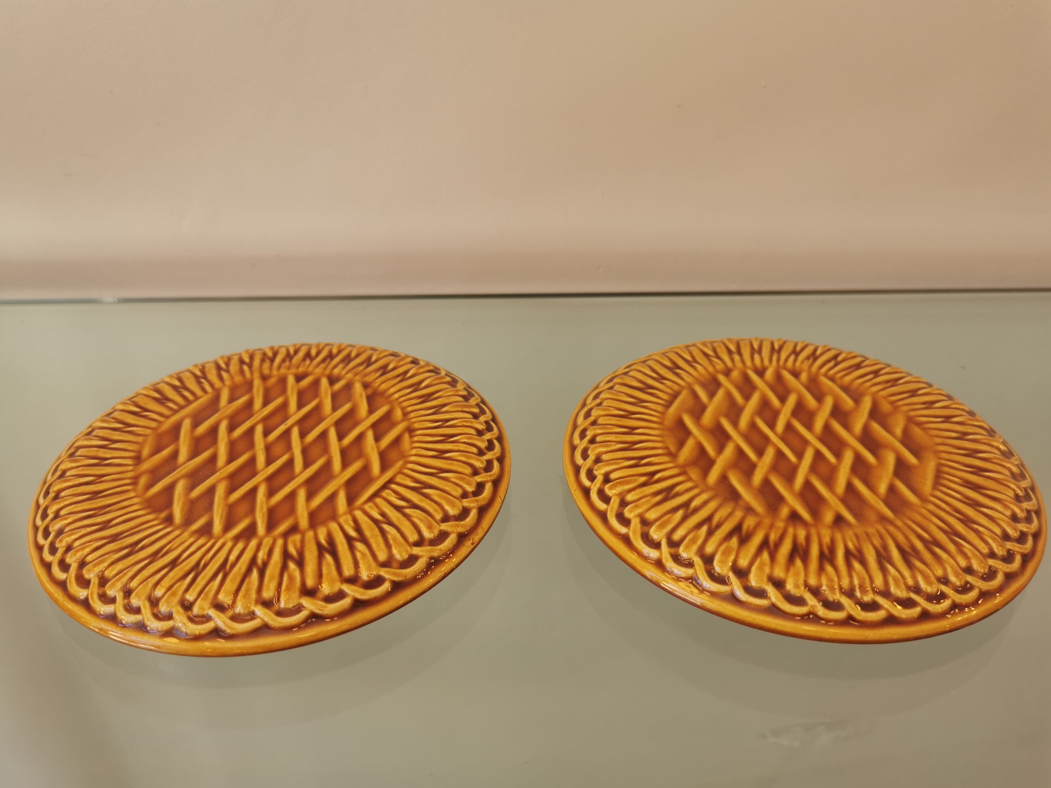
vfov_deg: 51.4
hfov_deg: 65.3
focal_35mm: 27
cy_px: 394
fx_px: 820
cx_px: 526
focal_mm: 5.58
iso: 50
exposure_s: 1/110
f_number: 1.8
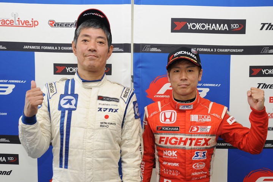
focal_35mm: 38
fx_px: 288
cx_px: 136
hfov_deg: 50.7
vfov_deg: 35.1
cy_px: 91
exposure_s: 1/60
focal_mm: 38
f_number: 5.6
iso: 400
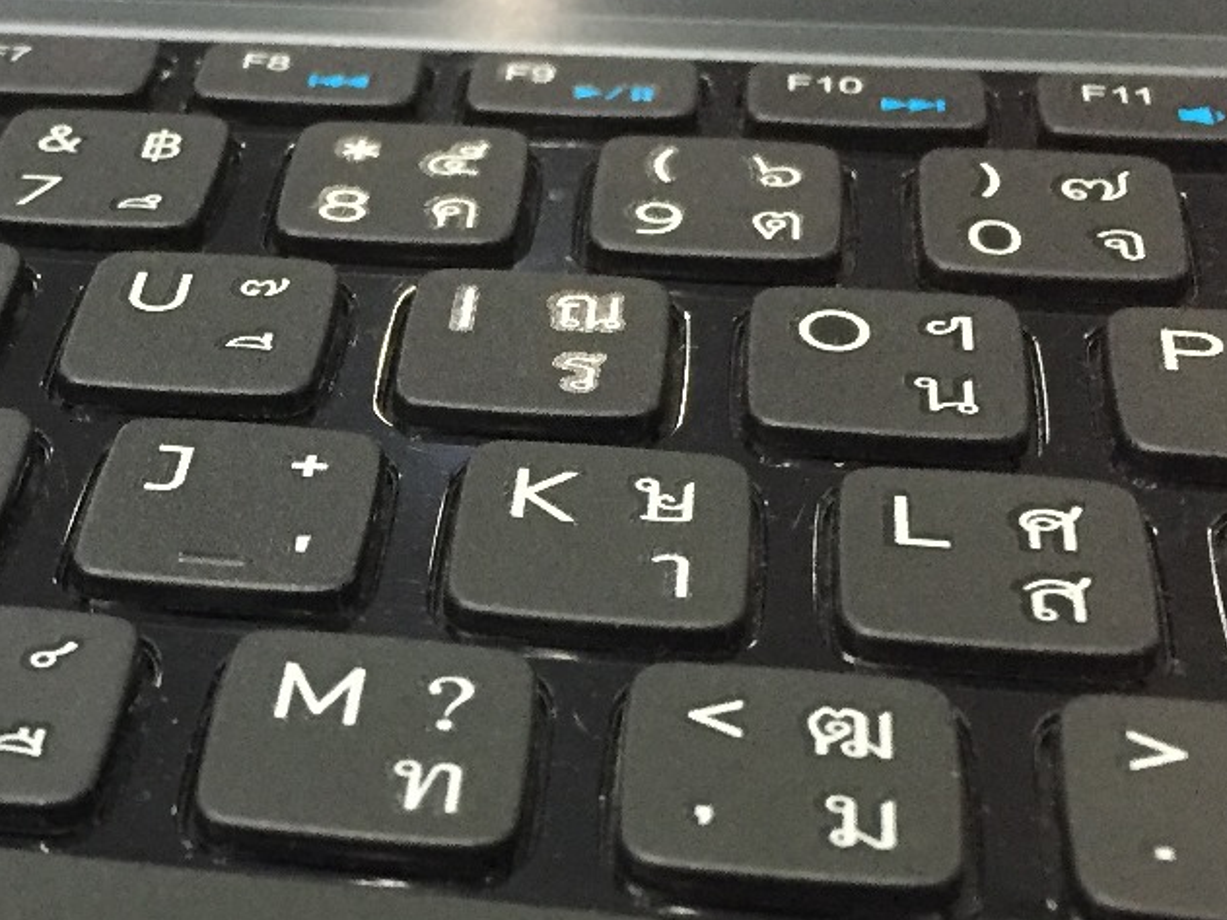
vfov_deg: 19.6
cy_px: 593
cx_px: 117
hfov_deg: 25.2
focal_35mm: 75
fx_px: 2658
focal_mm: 4.15
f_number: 2.2
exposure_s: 1/25
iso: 250
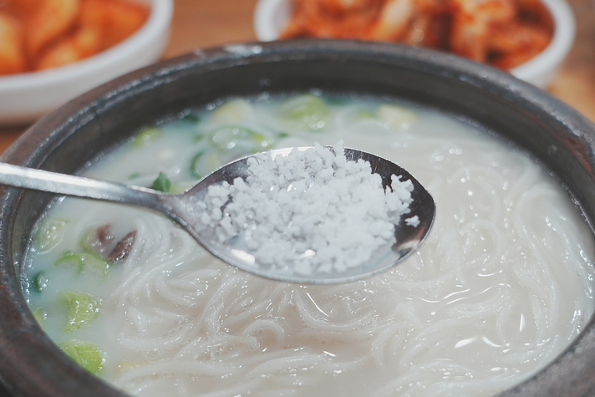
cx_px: 302
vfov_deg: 23.0
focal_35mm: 59
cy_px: 233
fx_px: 975
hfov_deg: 33.9
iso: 500
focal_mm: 35
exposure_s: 1/40
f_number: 4.5
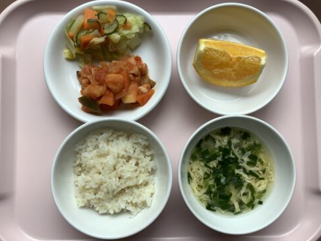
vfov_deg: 44.2
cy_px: 123
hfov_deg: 56.8
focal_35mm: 32
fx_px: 297
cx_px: 159
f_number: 2.4
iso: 25
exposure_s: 1/132
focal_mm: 3.3
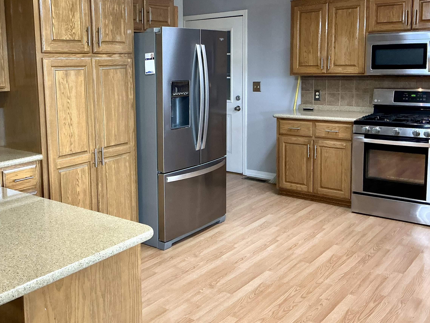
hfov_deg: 47.5
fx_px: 484
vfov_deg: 36.6
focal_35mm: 39
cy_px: 124
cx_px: 163
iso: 125
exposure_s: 1/50
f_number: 1.8
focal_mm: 3
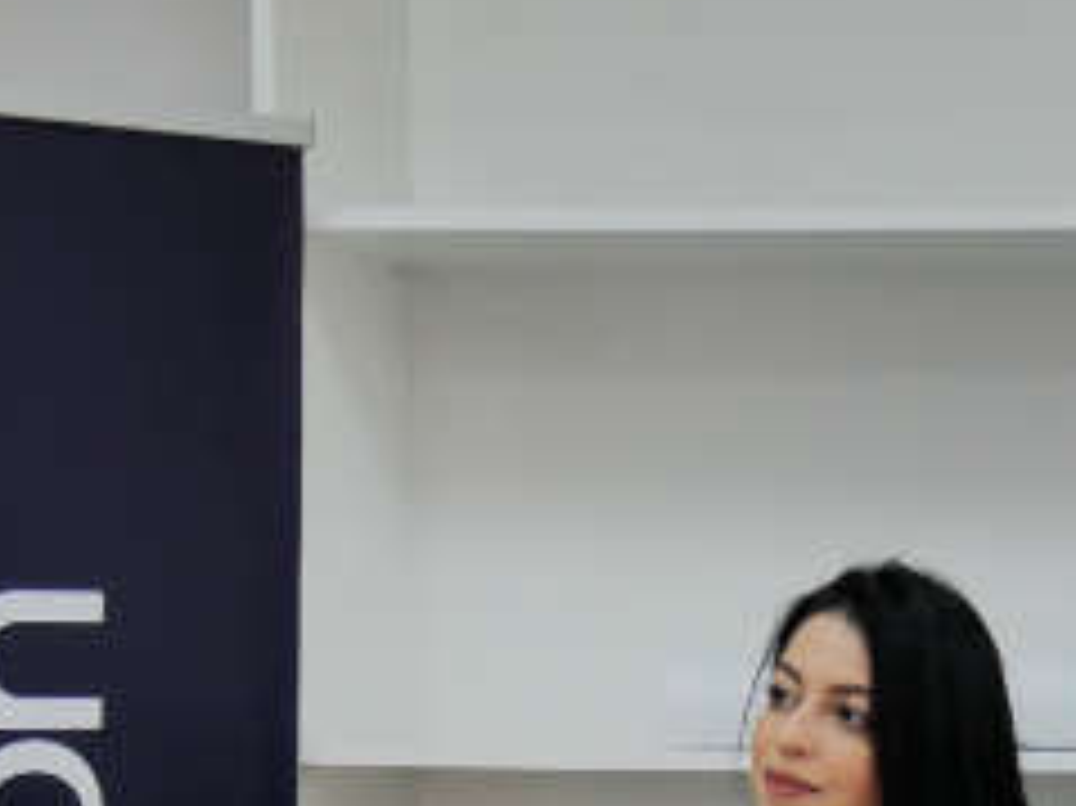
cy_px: 1272
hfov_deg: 11.2
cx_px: 1459
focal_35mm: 171
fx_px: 5313
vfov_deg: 8.5
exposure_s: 1/25
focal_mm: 17
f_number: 4
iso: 800
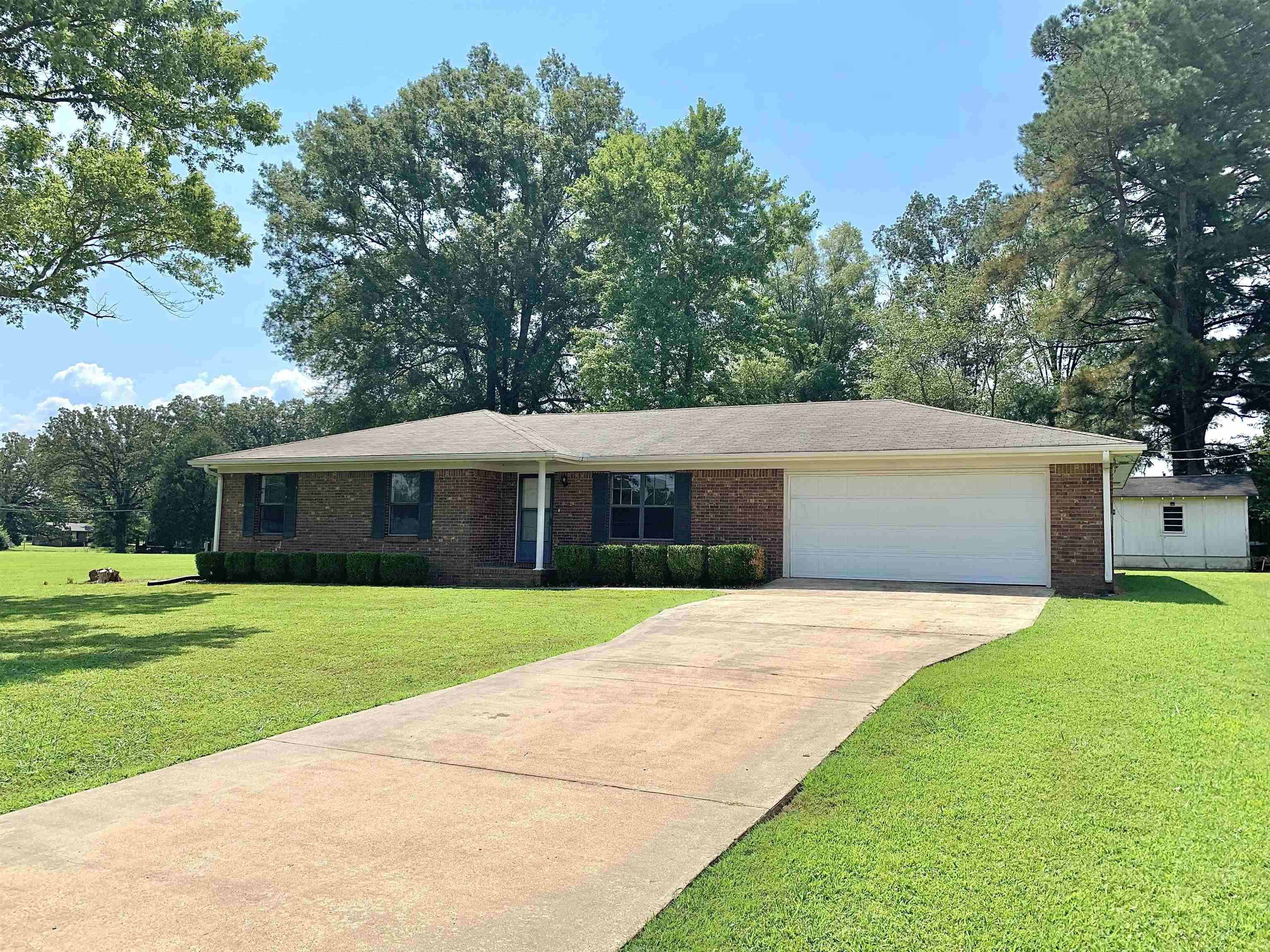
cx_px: 635
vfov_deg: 53.1
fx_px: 954
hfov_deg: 67.3
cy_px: 476
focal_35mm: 26
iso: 25
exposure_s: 1/2681
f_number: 1.8
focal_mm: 4.25
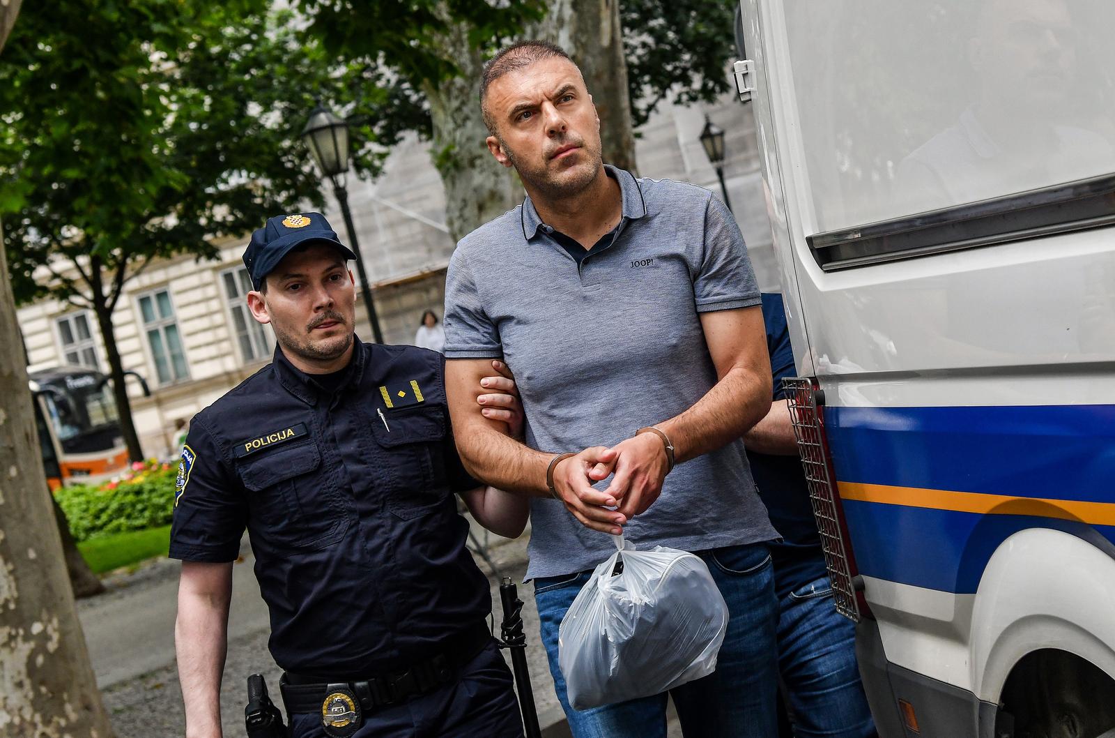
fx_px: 1915
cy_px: 369
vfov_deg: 21.8
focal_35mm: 62
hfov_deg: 32.5
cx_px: 558
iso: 800
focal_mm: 62
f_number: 5
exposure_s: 1/1000
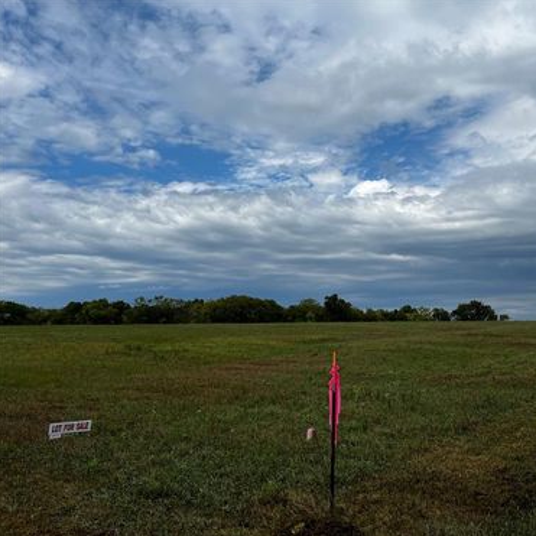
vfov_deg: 52.5
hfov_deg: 51.6
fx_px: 543
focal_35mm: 31
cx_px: 355
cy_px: 268
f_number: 1.6
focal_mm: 5.1
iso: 50
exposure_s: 1/6173
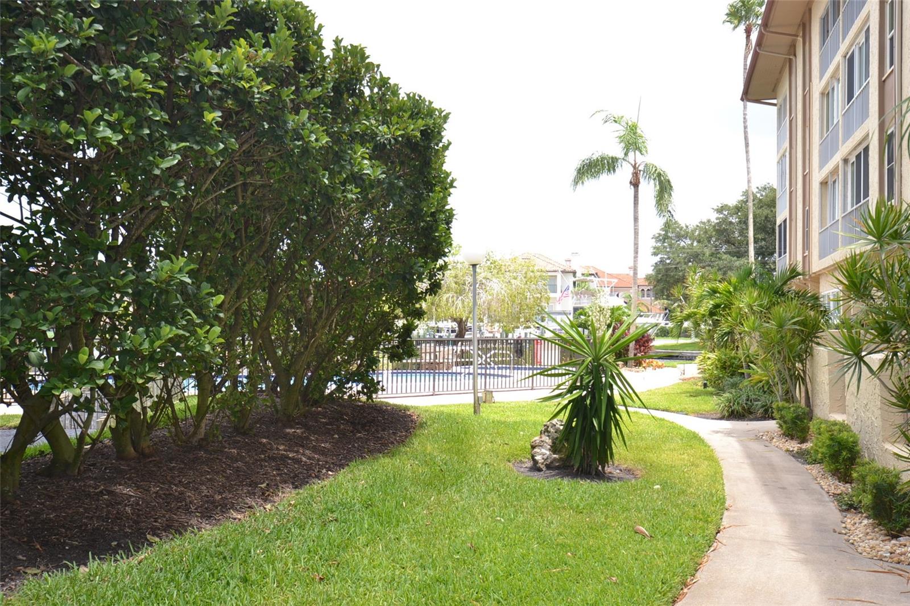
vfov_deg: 36.9
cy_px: 303
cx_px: 455
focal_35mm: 36
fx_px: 910
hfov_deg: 53.1
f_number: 4.5
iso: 100
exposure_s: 1/200
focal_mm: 24
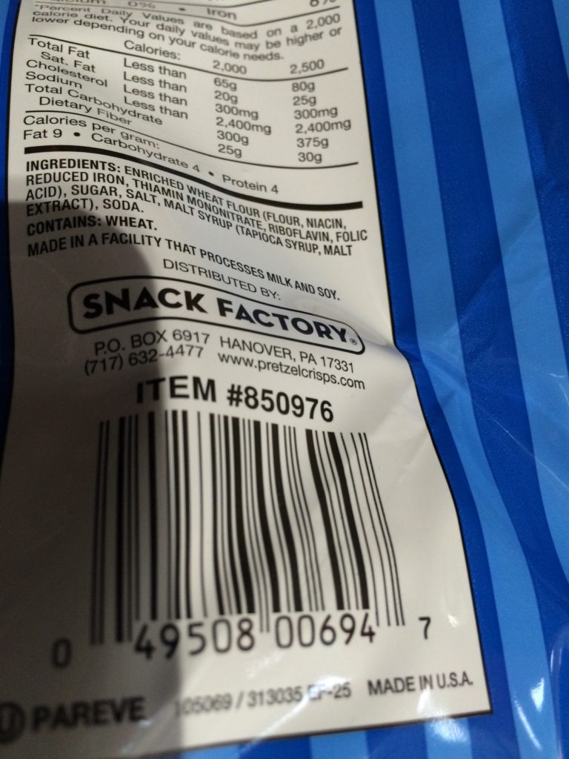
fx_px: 636
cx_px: 284
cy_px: 380
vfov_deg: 61.7
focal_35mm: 29
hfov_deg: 48.2
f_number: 2.2
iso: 200
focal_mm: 4.15
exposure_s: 1/30
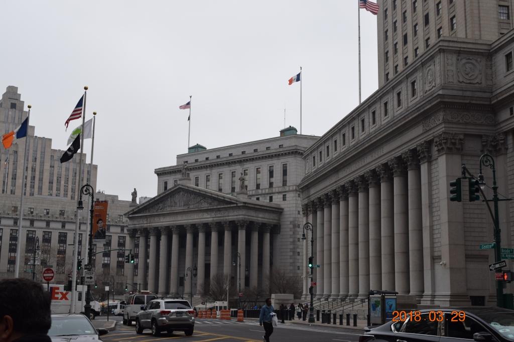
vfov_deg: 28.9
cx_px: 257
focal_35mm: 46
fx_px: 664
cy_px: 171
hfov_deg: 42.3
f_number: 8
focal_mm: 31
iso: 400
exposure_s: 1/250
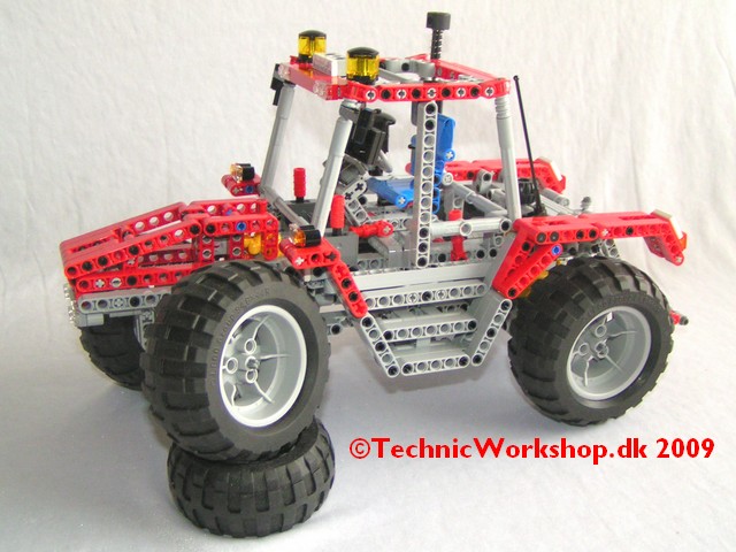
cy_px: 276
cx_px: 368
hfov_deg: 49.0
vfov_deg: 37.7
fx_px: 808
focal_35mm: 38
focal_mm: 5.8
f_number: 2.8
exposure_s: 1/13
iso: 200
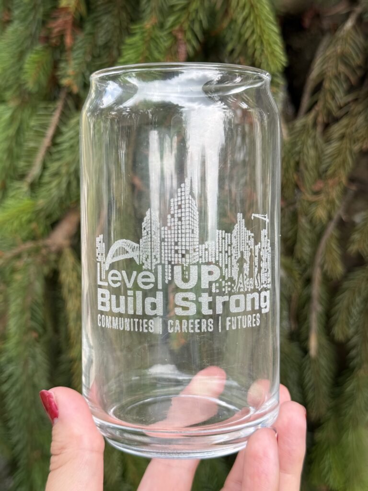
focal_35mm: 48
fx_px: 680
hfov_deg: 30.3
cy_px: 246
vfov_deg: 39.7
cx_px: 184
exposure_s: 1/270
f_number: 1.78
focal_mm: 6.76
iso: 64
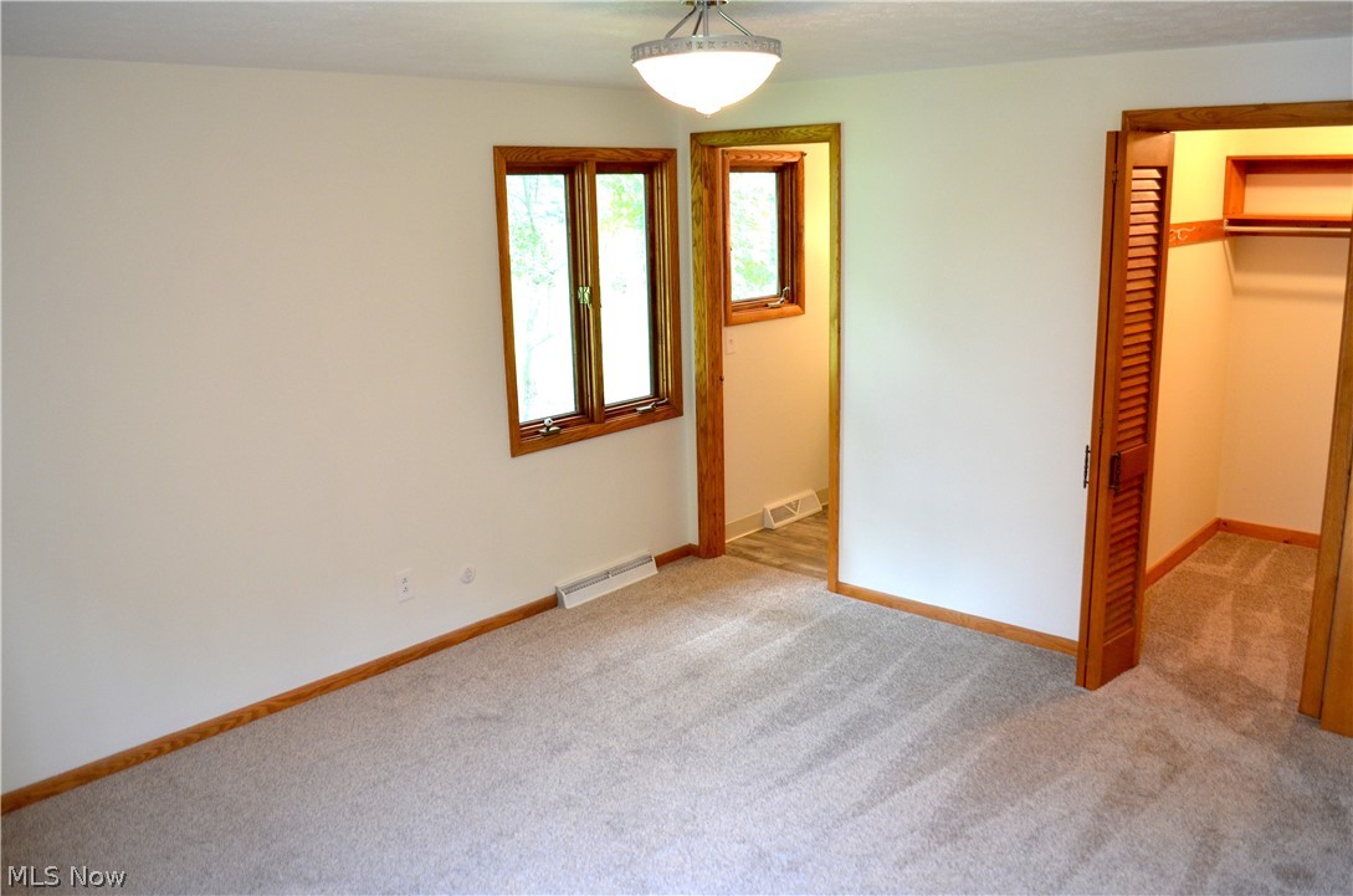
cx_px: 676
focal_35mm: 27
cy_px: 448
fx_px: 1013
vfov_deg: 47.7
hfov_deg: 67.5
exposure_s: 1/60
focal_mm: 18
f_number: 4
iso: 800
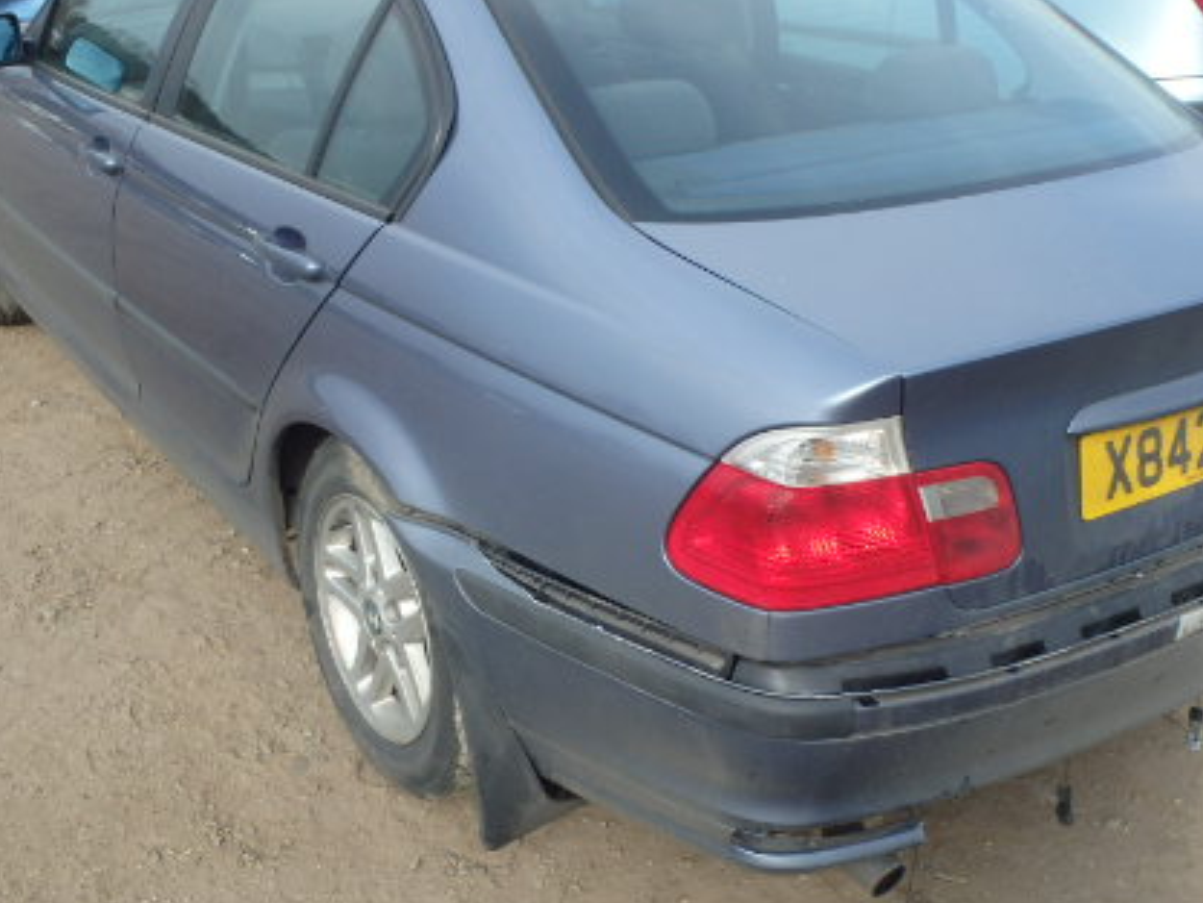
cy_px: 453
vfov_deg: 33.6
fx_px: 1495
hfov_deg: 43.8
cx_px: 629
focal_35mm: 43
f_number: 3.9
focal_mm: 5
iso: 125
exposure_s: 1/400
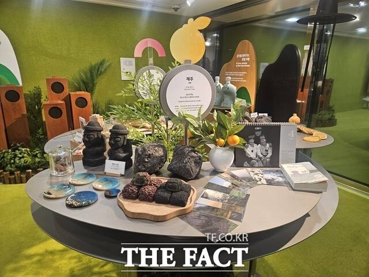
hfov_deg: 73.9
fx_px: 245
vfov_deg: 58.9
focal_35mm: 23
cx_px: 184
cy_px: 138
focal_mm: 5.4
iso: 125
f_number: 1.8
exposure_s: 1/120
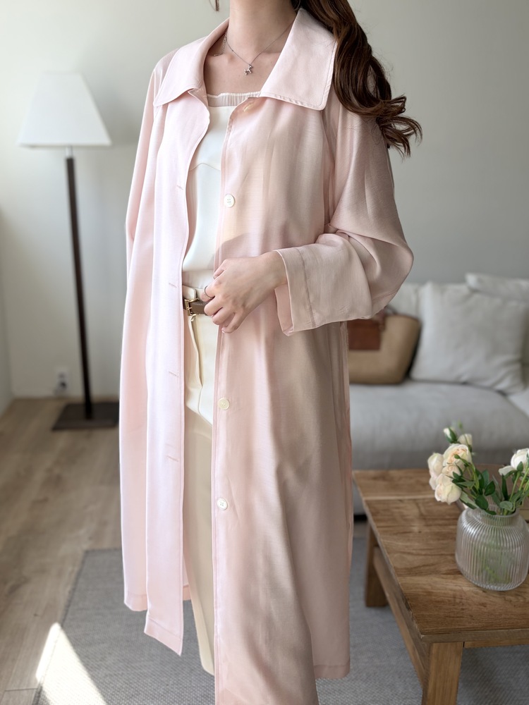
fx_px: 530
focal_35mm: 26
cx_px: 264
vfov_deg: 67.3
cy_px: 352
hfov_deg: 53.1
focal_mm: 5.96
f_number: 1.6
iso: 40
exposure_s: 1/285
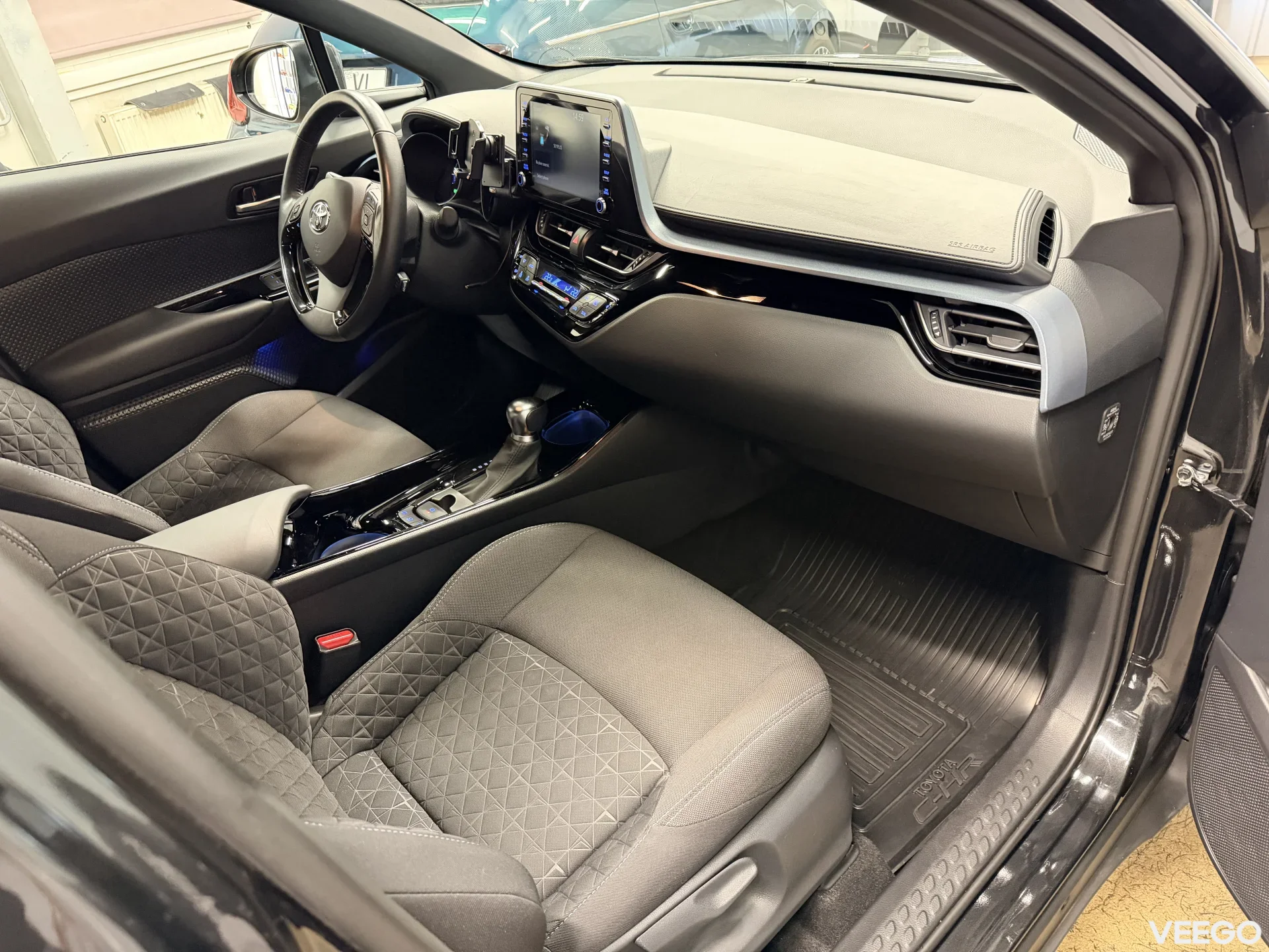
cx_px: 634
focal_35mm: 24
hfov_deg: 71.6
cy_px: 476
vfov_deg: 56.8
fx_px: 880
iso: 800
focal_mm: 6.76
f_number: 1.78
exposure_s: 1/33
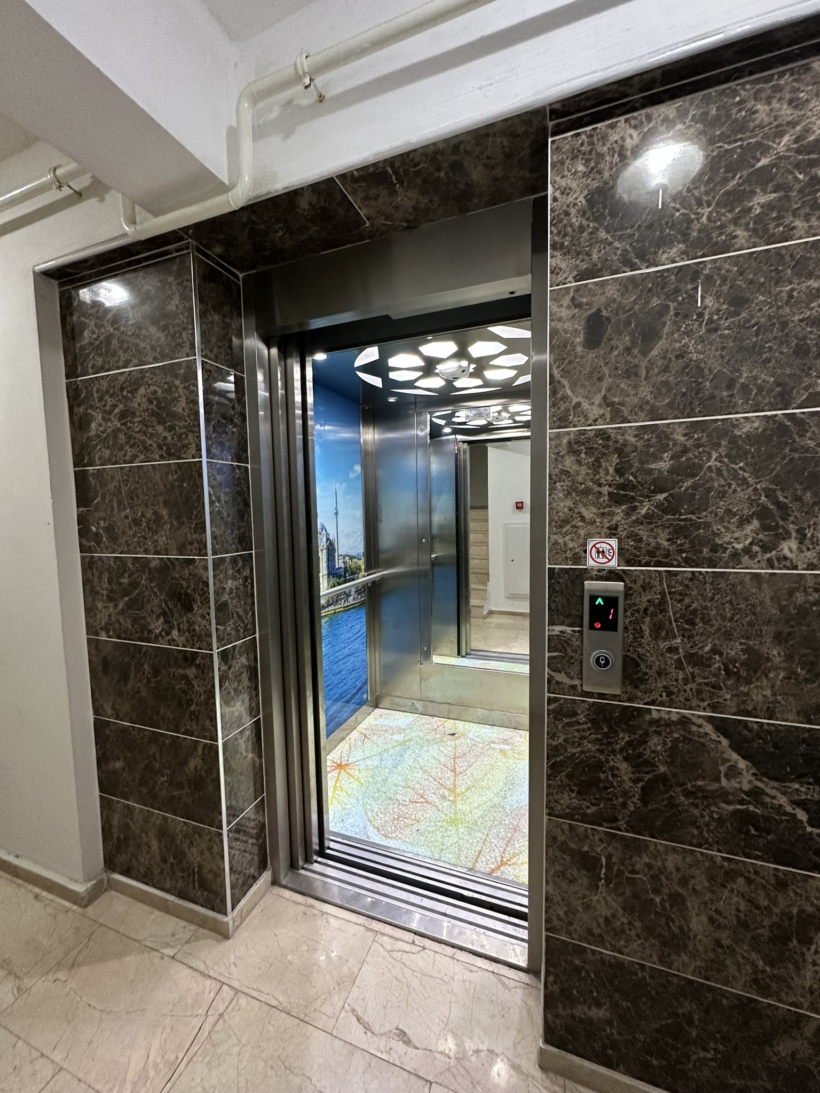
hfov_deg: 85.7
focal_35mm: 14
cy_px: 546
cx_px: 410
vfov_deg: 102.1
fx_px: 442
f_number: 2.2
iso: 320
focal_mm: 2.22
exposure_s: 1/50
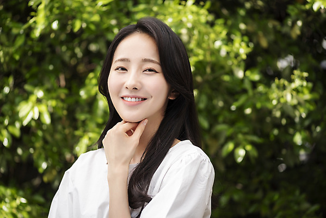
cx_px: 163
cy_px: 109
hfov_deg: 19.4
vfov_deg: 13.1
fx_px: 951
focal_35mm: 105
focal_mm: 105
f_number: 4
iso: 100
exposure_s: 1/400
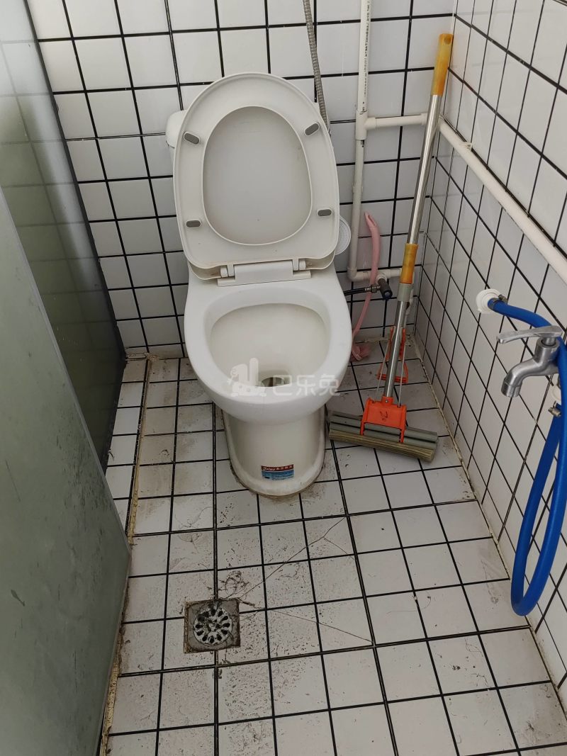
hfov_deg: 51.3
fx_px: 590
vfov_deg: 65.3
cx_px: 284
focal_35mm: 27
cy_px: 378
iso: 200
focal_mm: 5.54
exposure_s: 1/100
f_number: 1.8
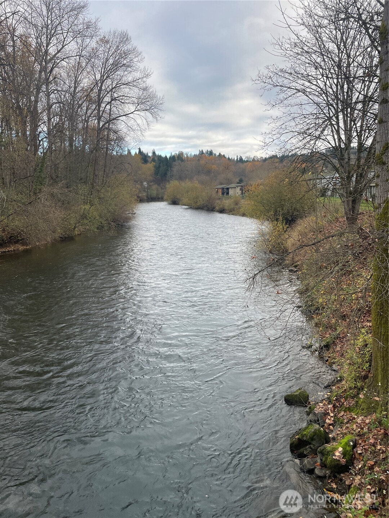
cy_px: 259
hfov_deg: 53.1
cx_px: 194
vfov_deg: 67.3
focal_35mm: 26
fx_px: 390
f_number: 1.6
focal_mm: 4.2
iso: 32
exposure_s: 1/410
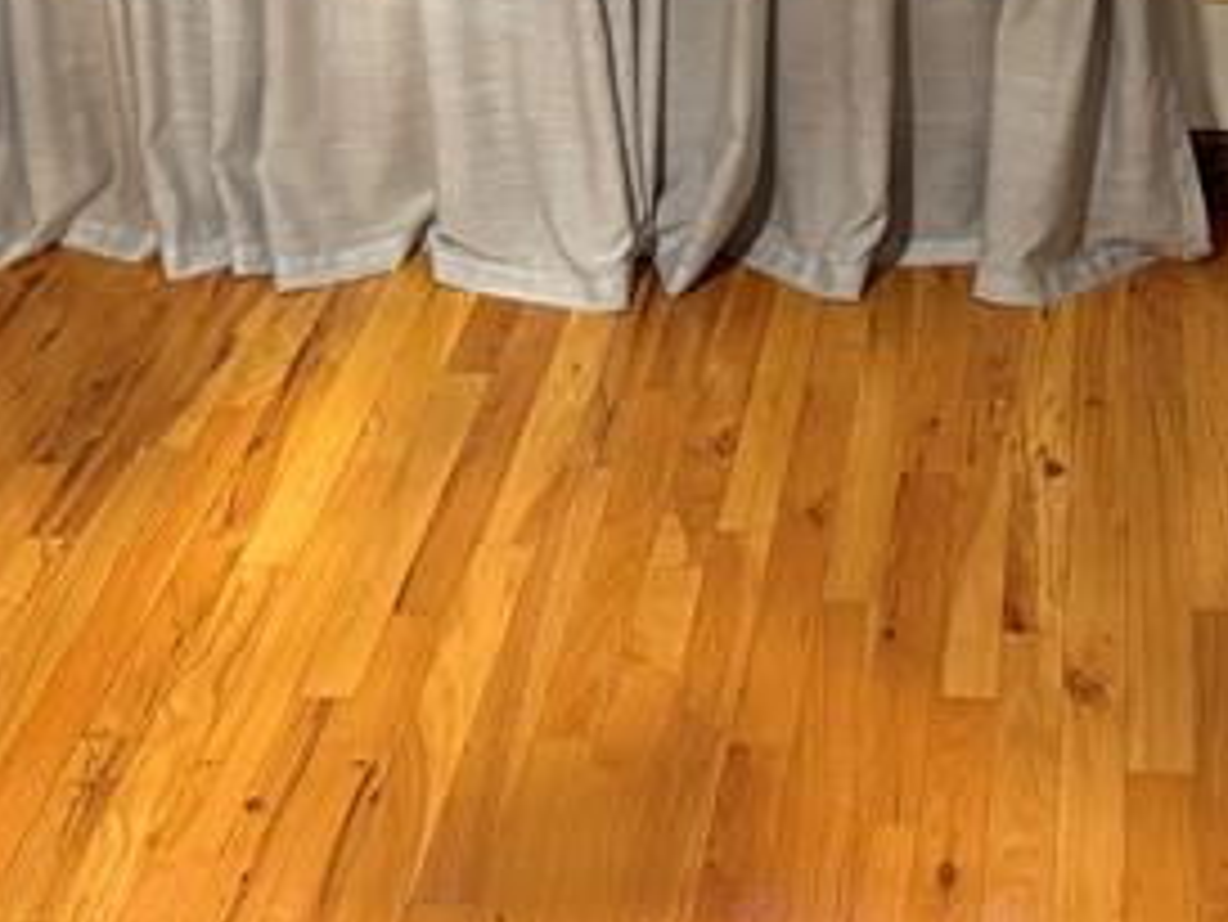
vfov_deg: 15.6
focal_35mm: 90
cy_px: -283
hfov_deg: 21.7
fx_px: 3194
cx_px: 751
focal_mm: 6.76
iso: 640
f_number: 1.78
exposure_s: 1/40
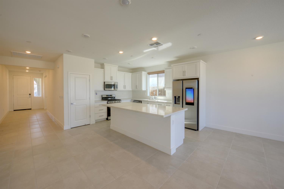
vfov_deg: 81.2
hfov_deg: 104.3
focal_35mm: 14
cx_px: 142
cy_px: 94
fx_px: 110
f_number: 10
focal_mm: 14
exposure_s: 1/40
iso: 400
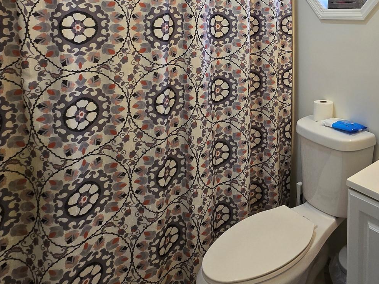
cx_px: 342
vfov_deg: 46.9
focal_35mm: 27
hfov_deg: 56.2
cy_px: 35
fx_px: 296
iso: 100
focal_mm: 1.7
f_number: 2.2
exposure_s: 1/60
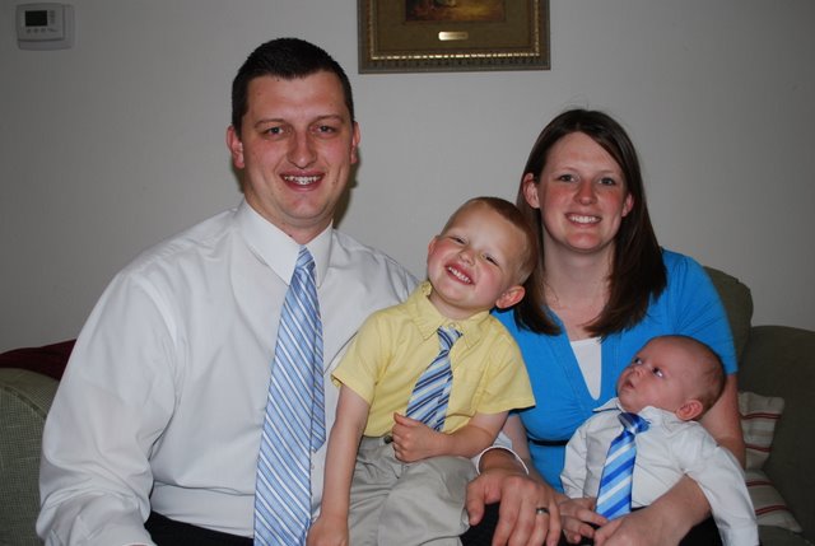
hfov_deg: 53.1
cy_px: 273
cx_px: 408
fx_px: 816
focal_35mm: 36
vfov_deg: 37.0
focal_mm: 24
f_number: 4.2
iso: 200
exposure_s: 1/60
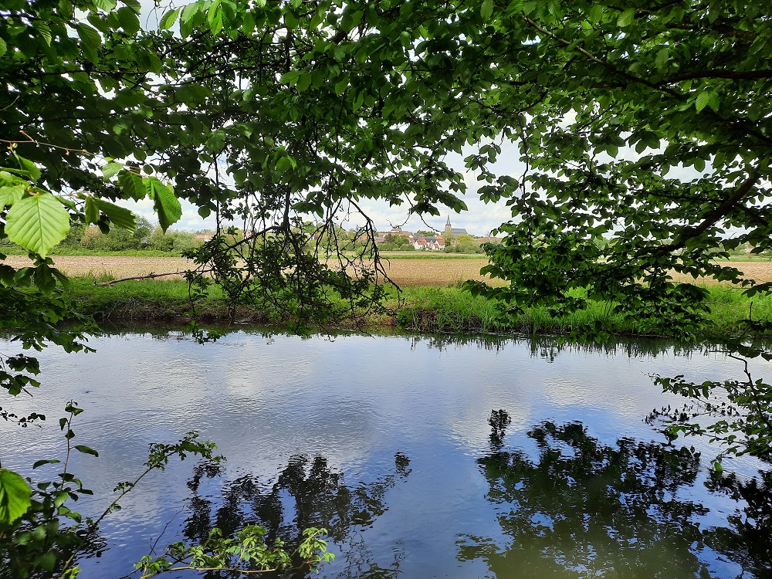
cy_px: 290
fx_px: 558
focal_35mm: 25
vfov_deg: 54.9
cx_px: 386
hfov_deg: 69.4
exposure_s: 1/543
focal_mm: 4.6
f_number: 2
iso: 32
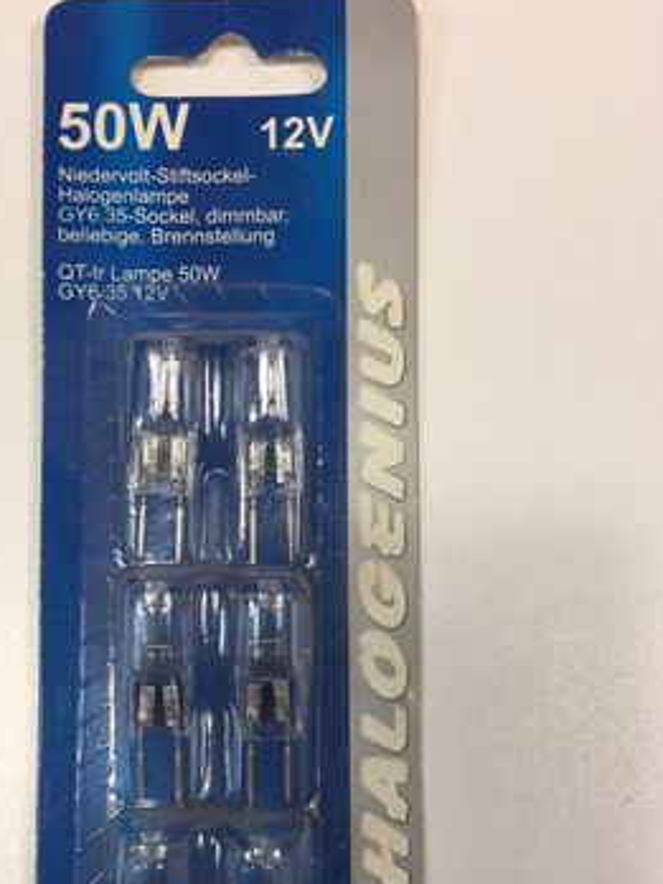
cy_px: 584
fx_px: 1021
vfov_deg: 46.1
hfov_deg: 35.7
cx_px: 239
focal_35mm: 40
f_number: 2.2
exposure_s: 1/100
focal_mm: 4.15
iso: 50
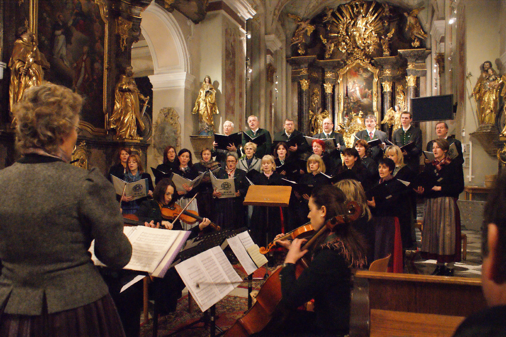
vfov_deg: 47.9
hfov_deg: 67.4
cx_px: 253
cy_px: 168
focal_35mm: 27
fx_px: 379
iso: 3200
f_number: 4.5
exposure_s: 1/40
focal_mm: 18
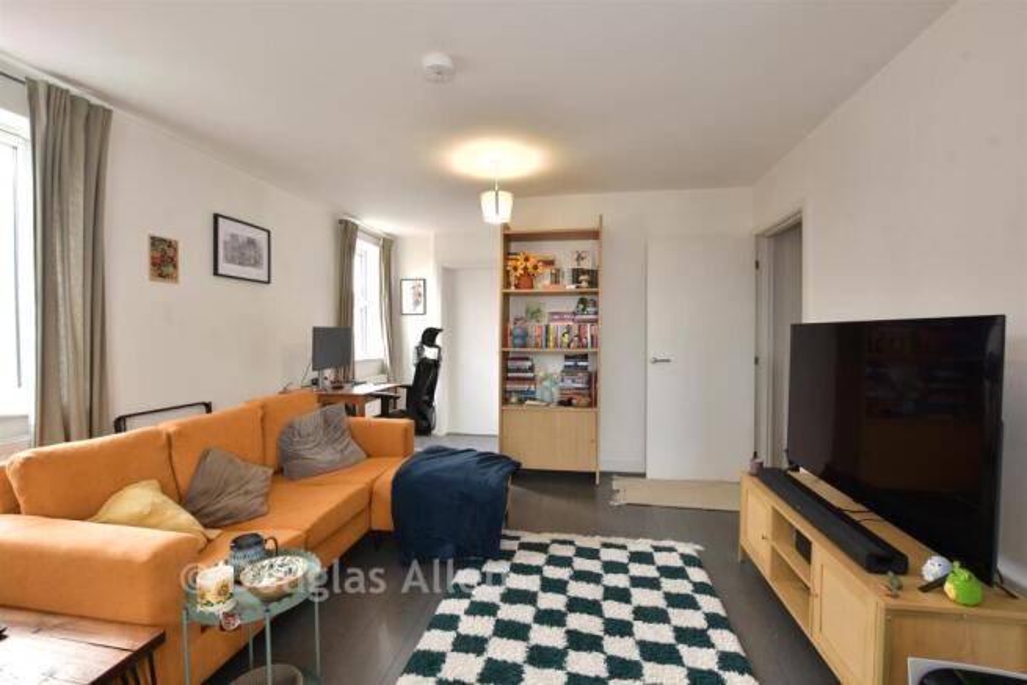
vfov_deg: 77.4
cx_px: 514
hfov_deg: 100.4
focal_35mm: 15
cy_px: 342
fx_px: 428
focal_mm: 10
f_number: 8
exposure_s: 1/1.3
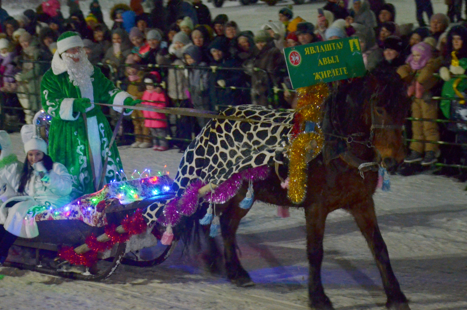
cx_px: 211
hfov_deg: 20.0
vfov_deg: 13.4
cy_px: 139
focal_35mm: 102
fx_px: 1321
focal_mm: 50
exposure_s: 1/45
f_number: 4.8
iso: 2000
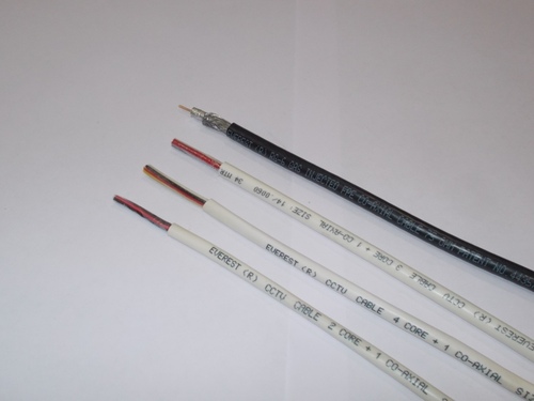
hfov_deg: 47.9
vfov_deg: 36.8
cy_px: 200
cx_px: 267
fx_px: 602
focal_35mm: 39
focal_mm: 6.9
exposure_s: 1/30
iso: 200
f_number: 3.9
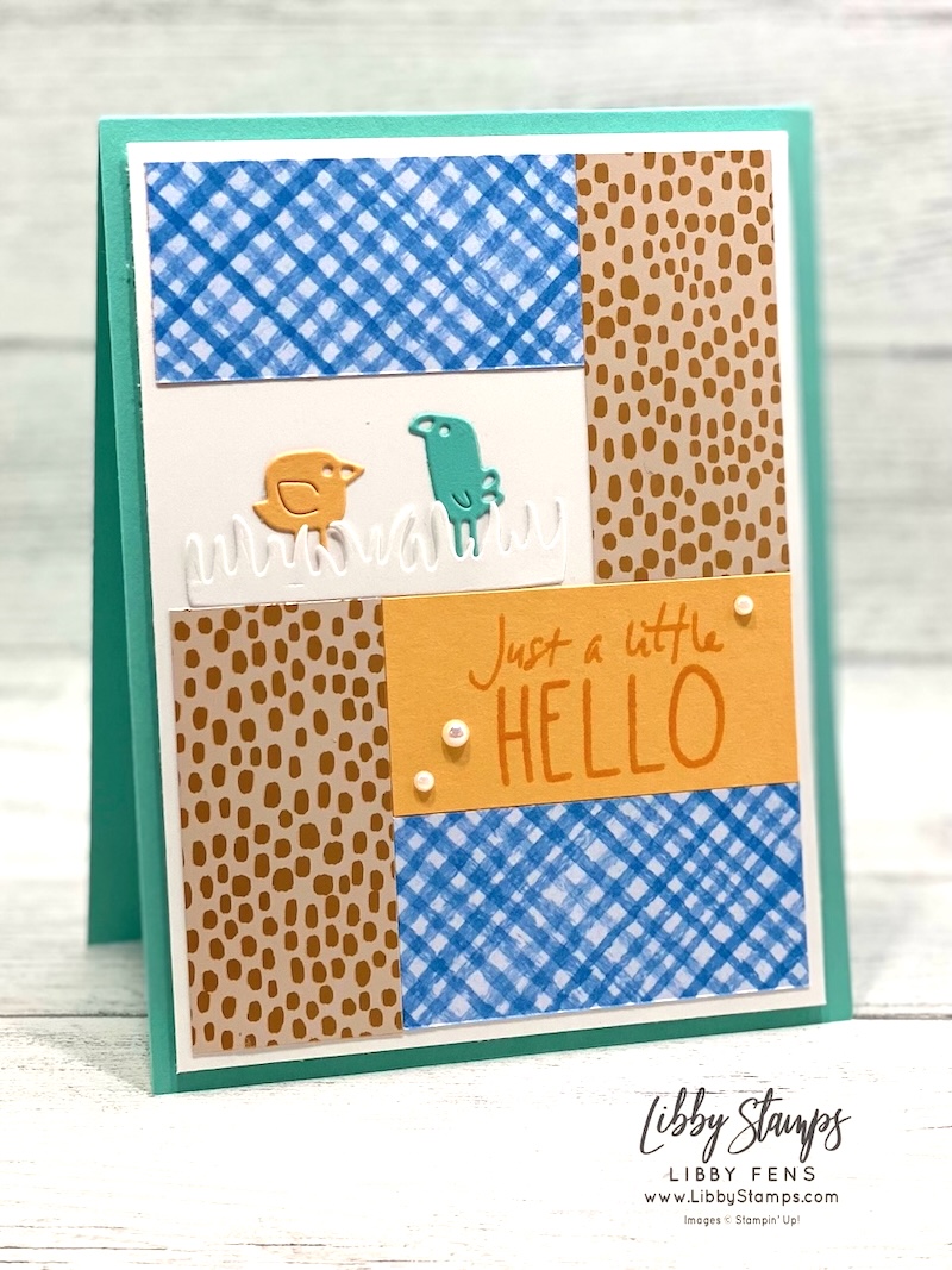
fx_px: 1907
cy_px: 635
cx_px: 476
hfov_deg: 28.0
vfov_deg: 36.8
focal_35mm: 52
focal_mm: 6
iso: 40
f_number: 2
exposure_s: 1/120
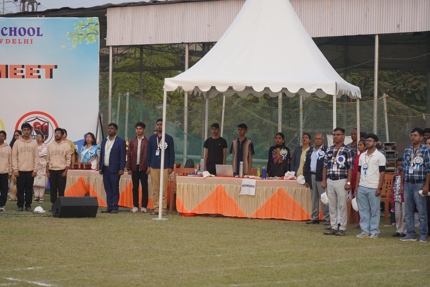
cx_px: 215
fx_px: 1254
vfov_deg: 13.0
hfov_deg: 19.5
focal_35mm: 105
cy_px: 144
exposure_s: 1/160
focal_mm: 105
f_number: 4
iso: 100
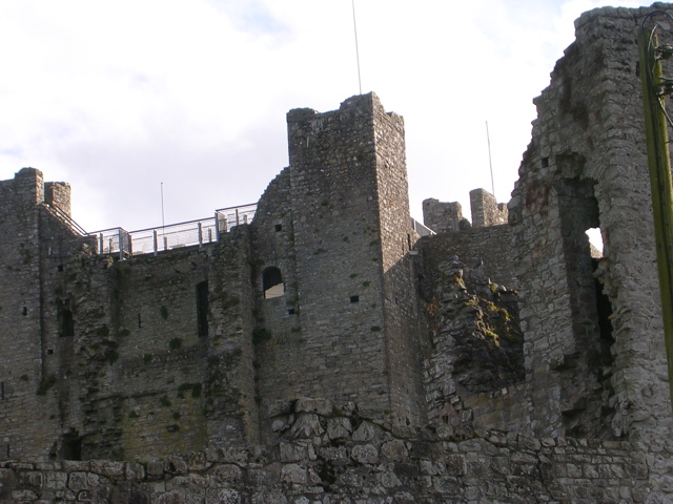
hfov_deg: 17.1
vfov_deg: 12.9
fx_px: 2236
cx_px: 336
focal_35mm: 115
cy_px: 252
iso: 50
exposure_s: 1/273
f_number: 4.9
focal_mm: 17.4
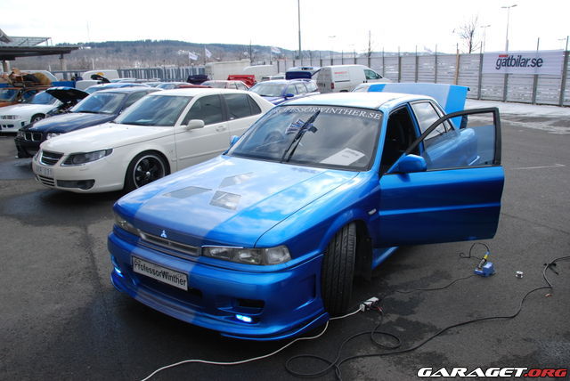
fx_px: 475
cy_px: 190
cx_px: 285
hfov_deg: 61.9
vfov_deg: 43.7
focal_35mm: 30
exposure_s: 1/160
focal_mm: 20
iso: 100
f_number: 7.1
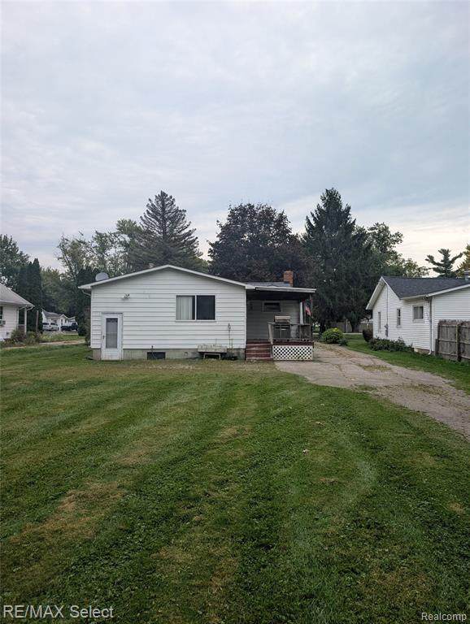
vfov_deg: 71.5
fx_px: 434
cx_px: 235
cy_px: 312
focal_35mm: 24
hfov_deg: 56.9
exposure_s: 1/684
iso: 21
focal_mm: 6.9
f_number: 1.68
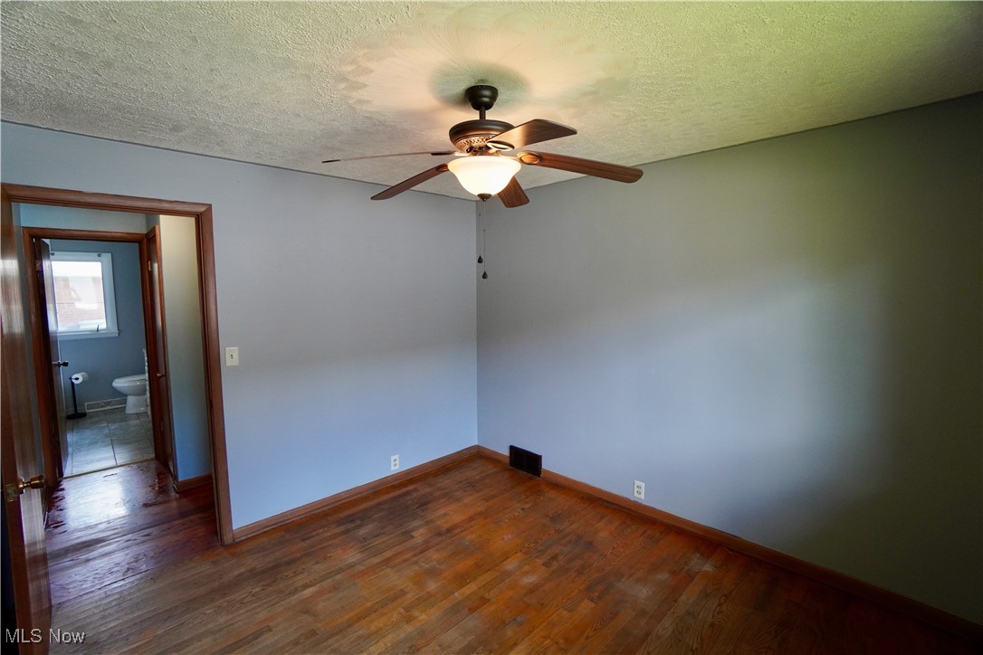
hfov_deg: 100.4
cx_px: 492
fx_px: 410
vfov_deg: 77.3
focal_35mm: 15
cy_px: 328
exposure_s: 1/160
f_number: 4
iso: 800
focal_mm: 10
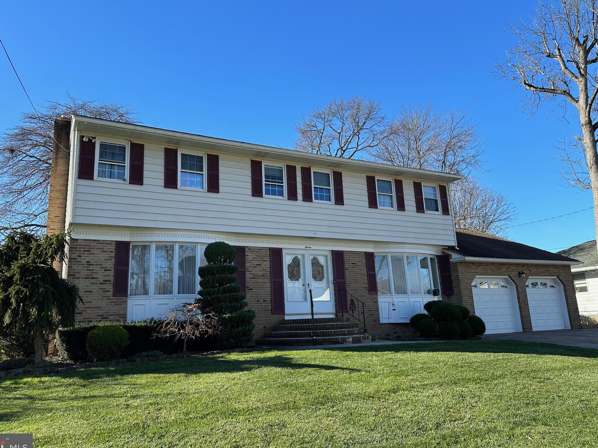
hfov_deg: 67.2
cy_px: 217
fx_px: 449
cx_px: 278
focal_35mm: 26
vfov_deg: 53.1
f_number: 1.78
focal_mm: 6.86
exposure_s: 1/1949
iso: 80
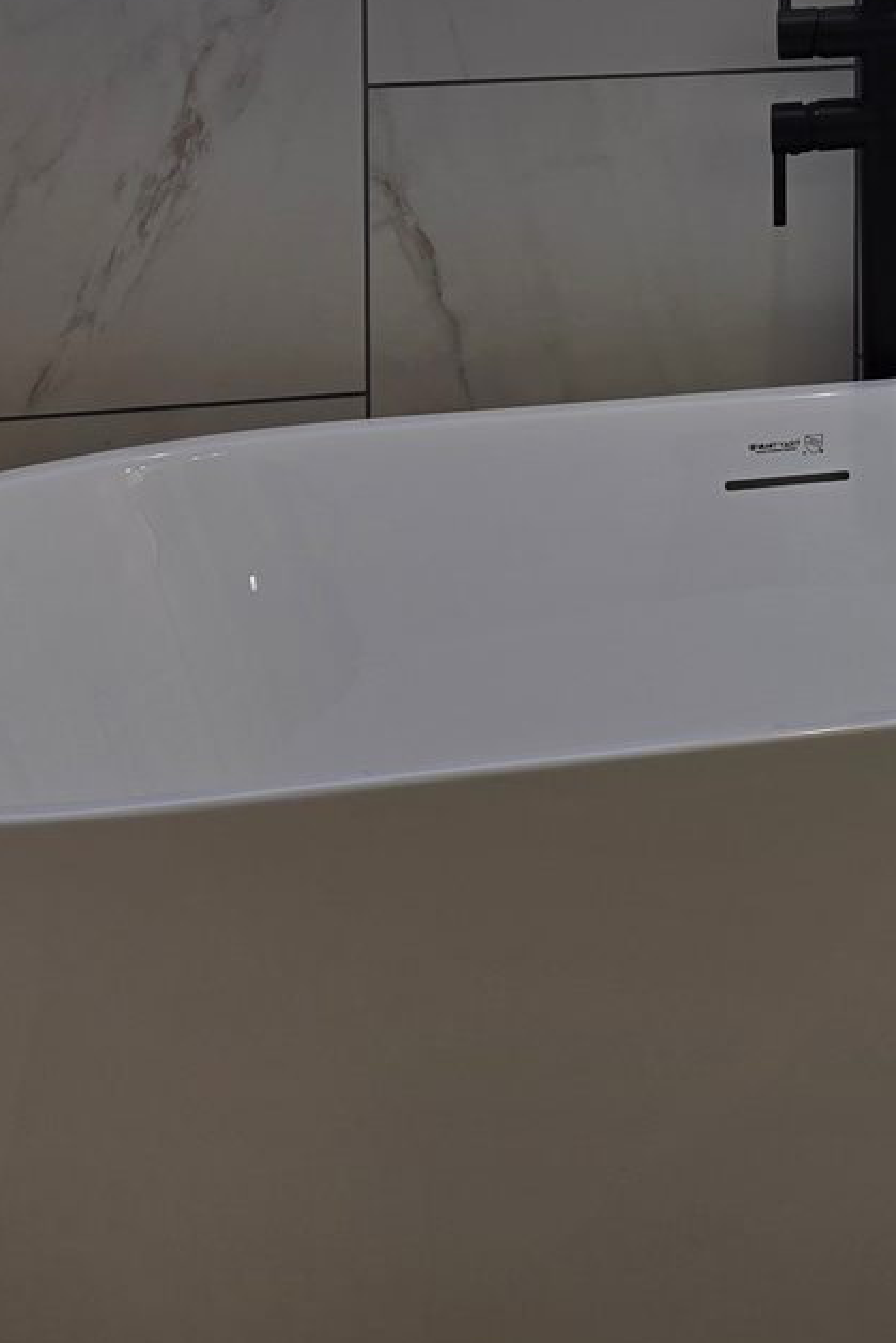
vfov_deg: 23.7
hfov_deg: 14.5
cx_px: 1805
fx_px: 2910
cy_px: -272
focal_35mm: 78
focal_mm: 6.3
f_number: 1.7
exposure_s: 1/120
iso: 12
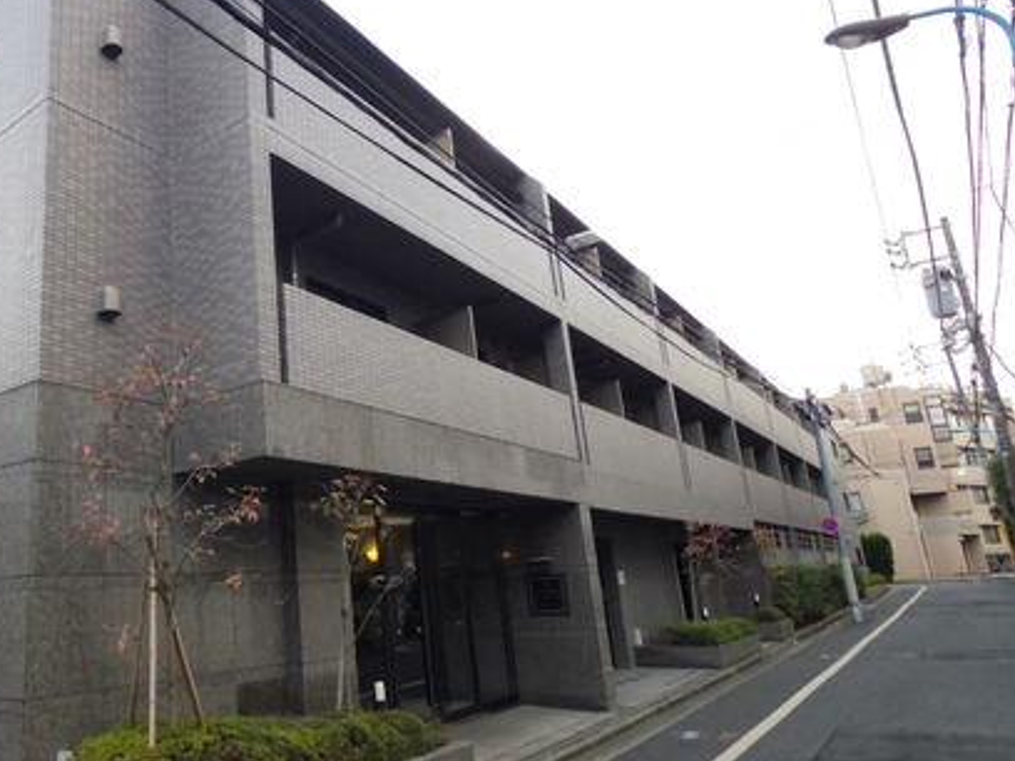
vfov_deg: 54.9
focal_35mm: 25
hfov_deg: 65.7
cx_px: 271
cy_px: 368
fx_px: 733
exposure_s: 1/30
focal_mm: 3.8
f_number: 3.7
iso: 1000
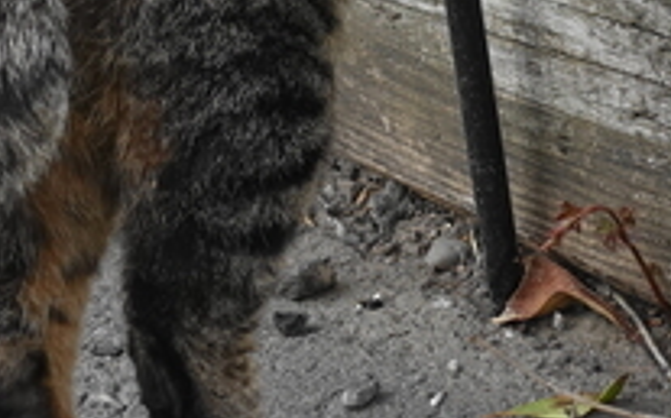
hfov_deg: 14.6
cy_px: -515
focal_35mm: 142
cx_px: 616
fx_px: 2595
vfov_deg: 8.6
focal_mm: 8.8
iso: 125
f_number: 3.2
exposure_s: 1/80
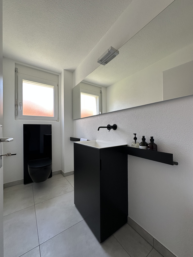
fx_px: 104
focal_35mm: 14
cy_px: 128
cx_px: 96
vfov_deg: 102.1
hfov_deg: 85.7
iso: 100
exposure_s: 1/99
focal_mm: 2.22
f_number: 2.2
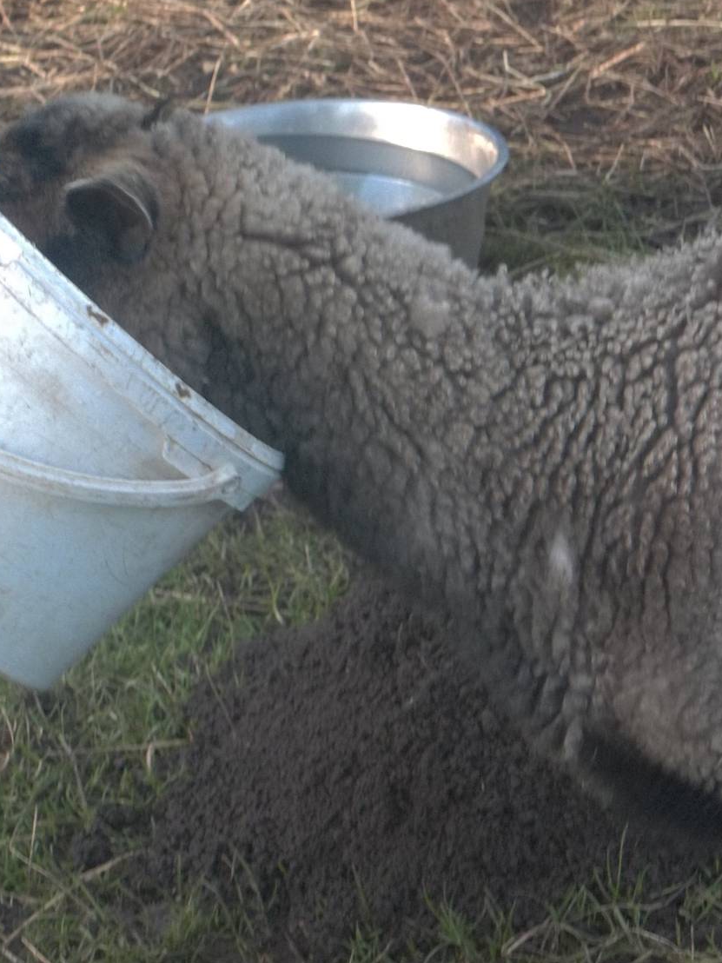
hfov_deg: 8.8
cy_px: 445
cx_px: 282
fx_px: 4700
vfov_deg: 11.7
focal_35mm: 169
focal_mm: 21
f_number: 5.1
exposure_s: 1/50
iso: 160
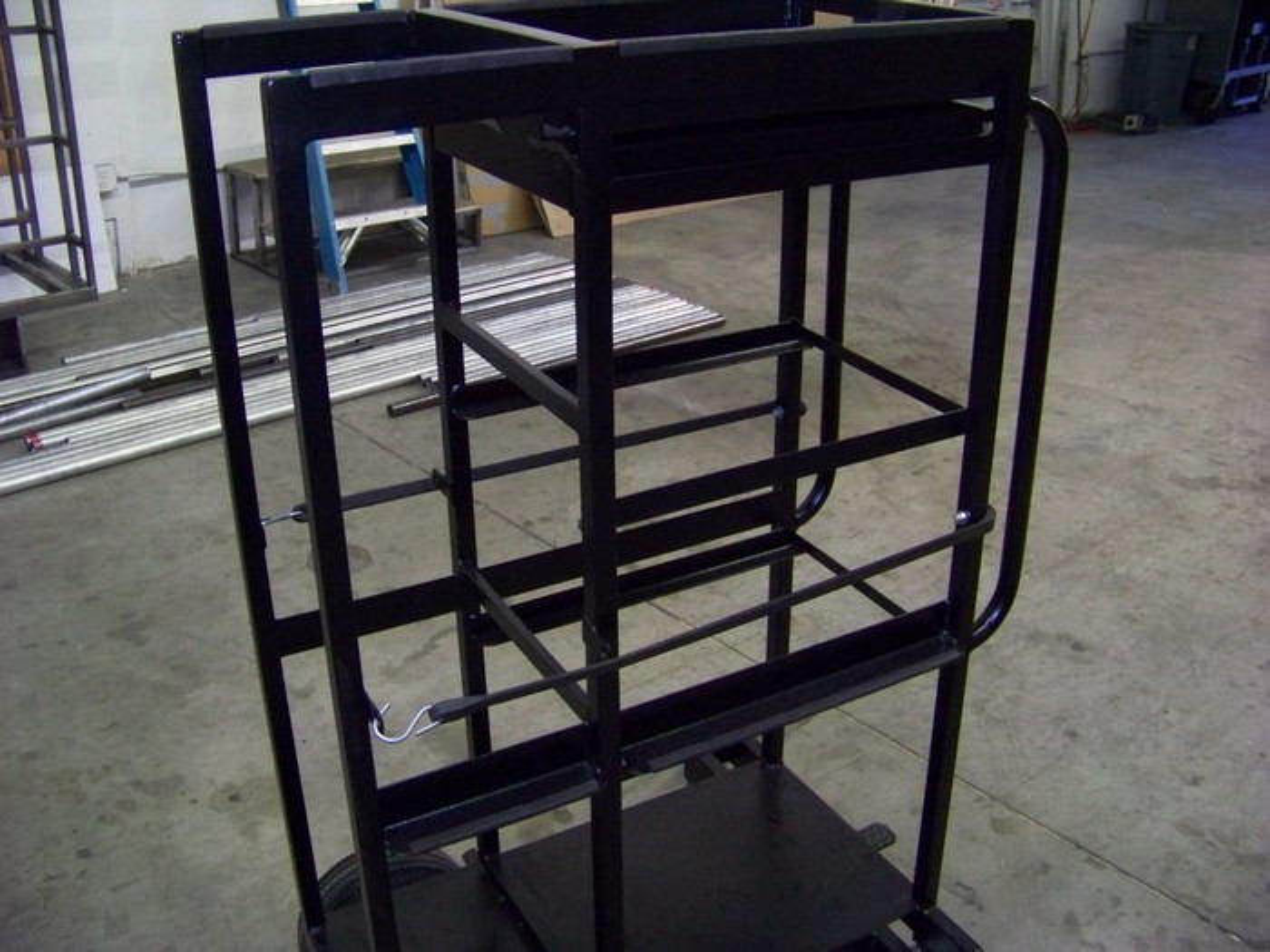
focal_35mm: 36
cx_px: 635
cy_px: 476
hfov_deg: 51.4
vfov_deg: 39.7
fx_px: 1321
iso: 400
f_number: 2.8
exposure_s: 1/30
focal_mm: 5.85
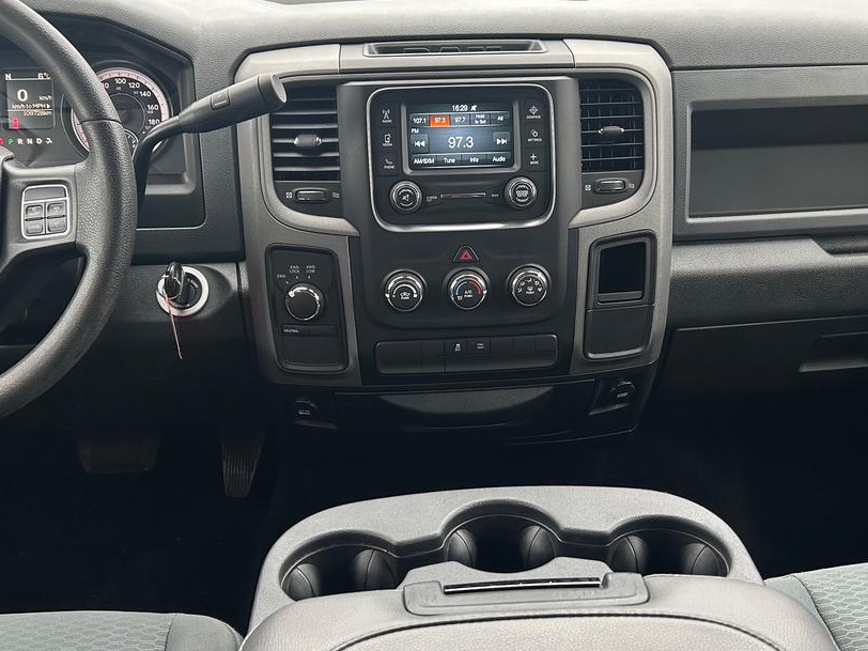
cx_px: 474
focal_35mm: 41
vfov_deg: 35.1
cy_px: 325
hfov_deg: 45.7
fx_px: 1028
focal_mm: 5.7
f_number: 1.5
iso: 100
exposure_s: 1/121
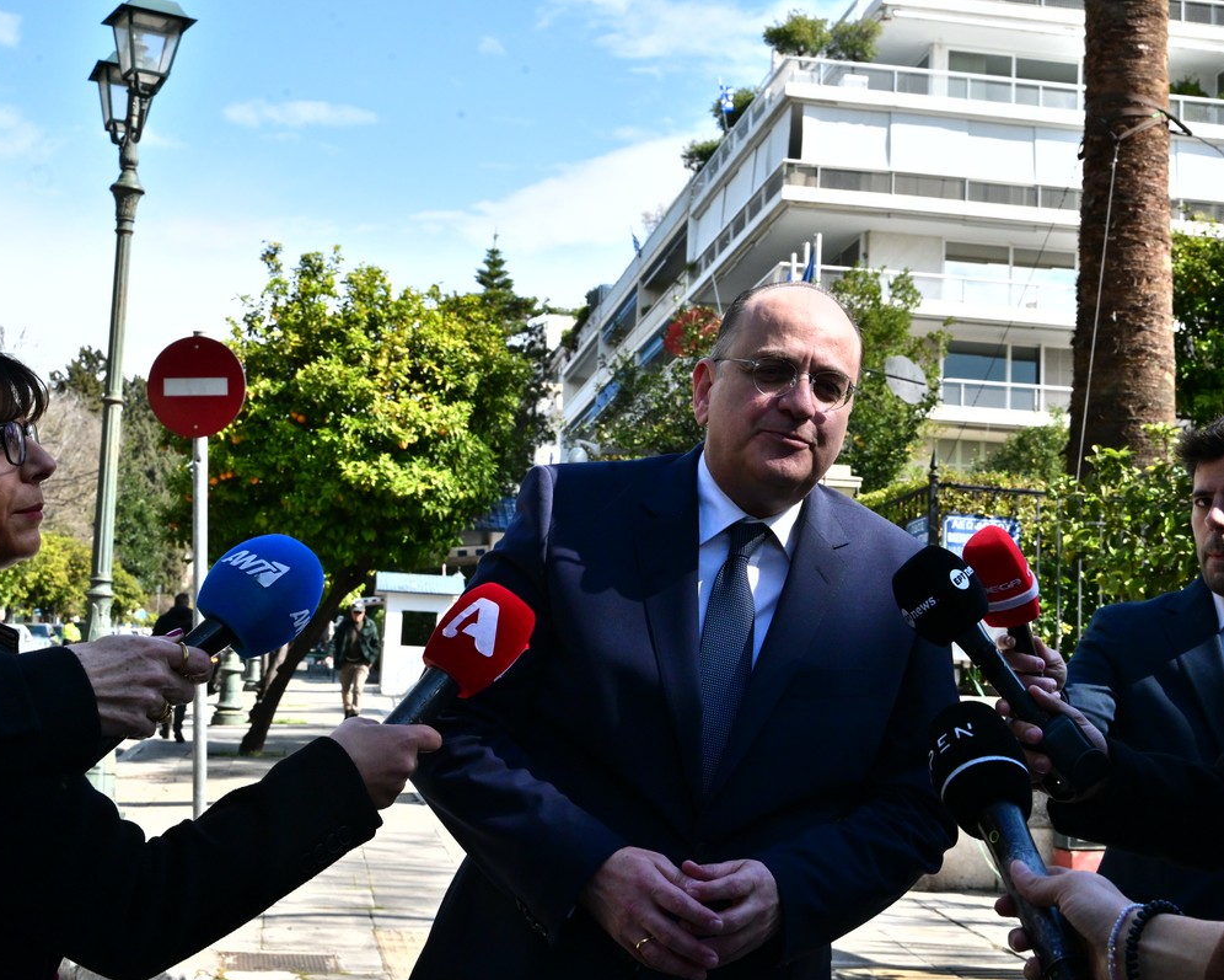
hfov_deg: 36.0
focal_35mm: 52
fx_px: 1884
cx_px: 662
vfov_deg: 29.1
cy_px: 491
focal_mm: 46
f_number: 13
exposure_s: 1/1250
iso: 2500
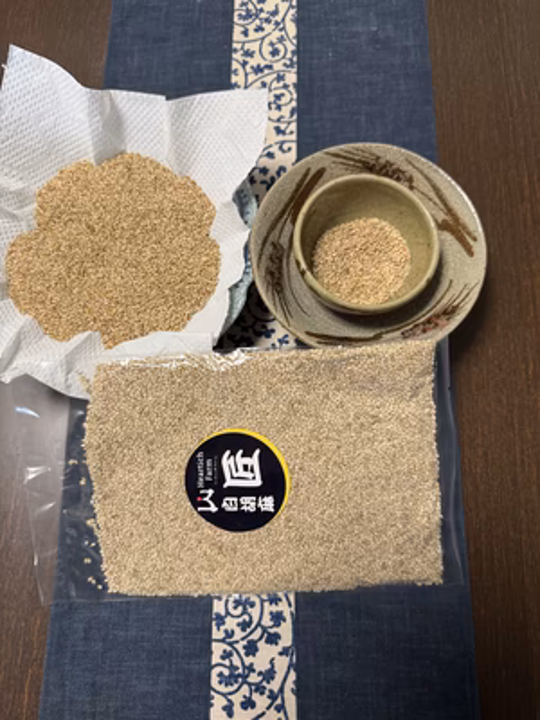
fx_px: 499
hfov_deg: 56.8
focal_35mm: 24
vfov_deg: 71.6
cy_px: 360
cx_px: 270
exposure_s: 1/60
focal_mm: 6.76
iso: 200
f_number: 1.78
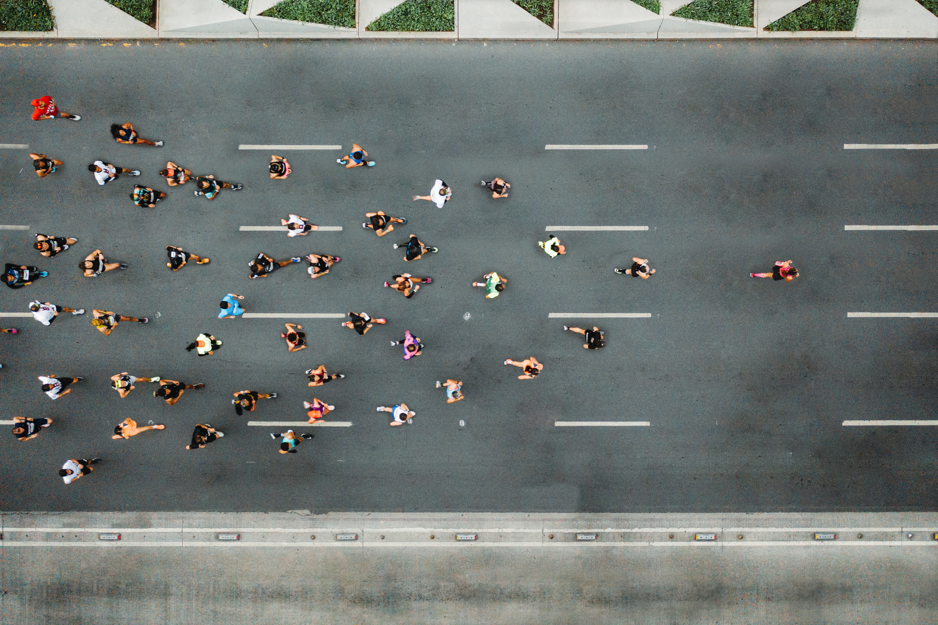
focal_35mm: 28
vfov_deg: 46.4
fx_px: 729
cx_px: 469
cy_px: 312
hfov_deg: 65.5
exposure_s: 1/160
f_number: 2.8
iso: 1600
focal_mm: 10.26
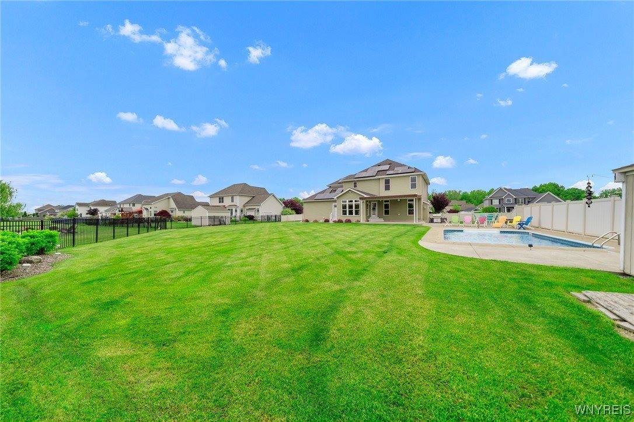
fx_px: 211
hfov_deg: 112.6
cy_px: 211
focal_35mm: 12
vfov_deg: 89.9
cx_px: 317
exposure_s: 1/400
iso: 100
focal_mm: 12
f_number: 4
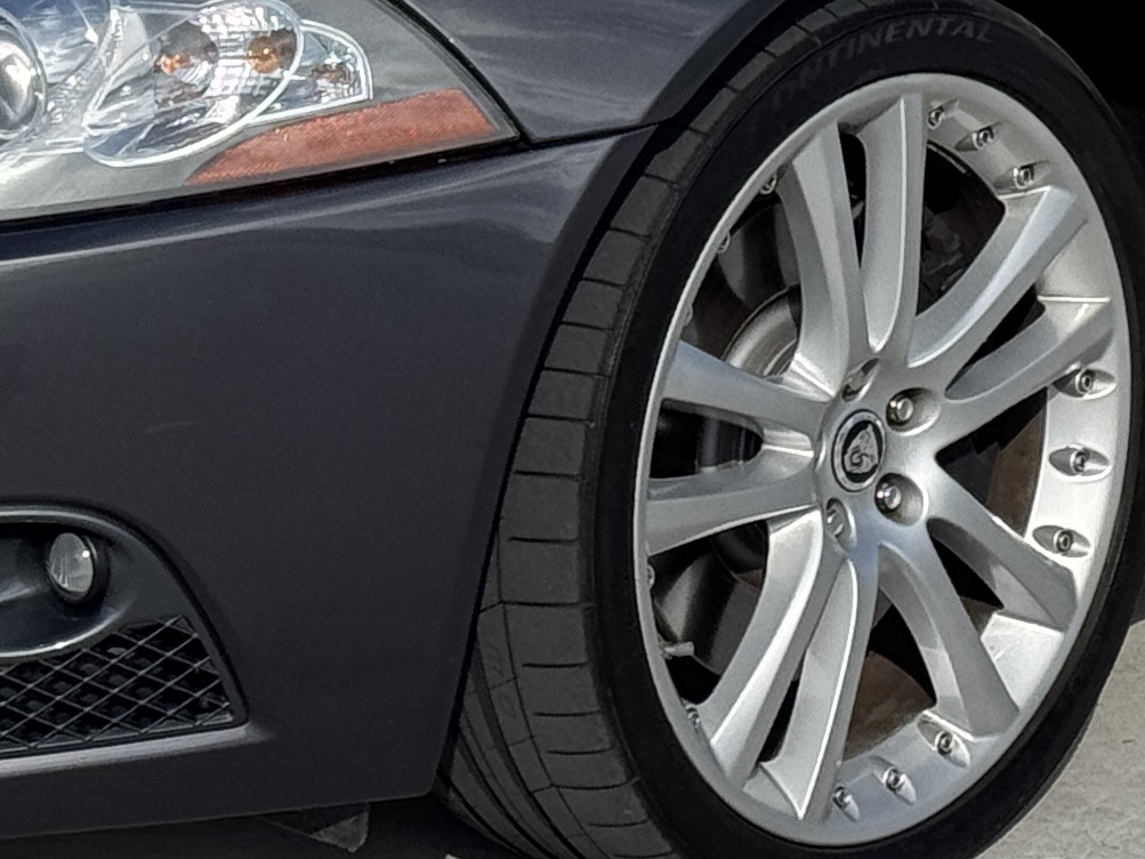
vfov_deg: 7.6
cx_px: 731
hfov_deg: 10.2
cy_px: -363
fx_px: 6383
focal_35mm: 193
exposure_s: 1/7092
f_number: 1.78
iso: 64
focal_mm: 6.76
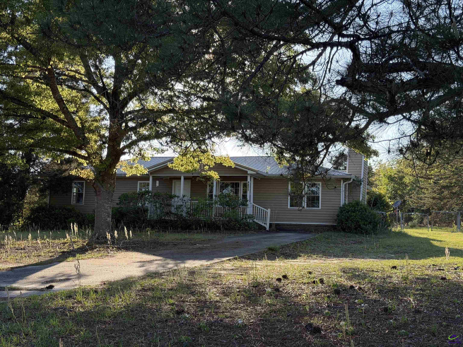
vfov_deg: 30.3
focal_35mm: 48
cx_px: 232
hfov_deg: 39.7
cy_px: 174
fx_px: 642
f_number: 1.78
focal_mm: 6.76
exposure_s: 1/1116
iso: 100
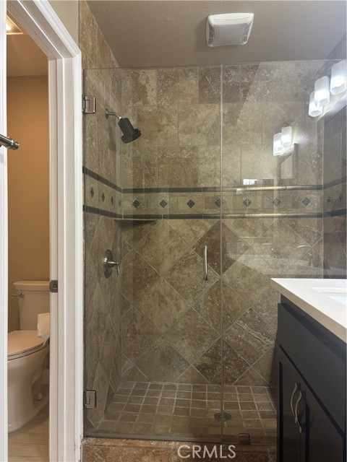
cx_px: 174
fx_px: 348
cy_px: 231
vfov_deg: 67.3
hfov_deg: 53.1
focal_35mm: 26
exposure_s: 1/60
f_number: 1.6
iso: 80
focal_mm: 5.96
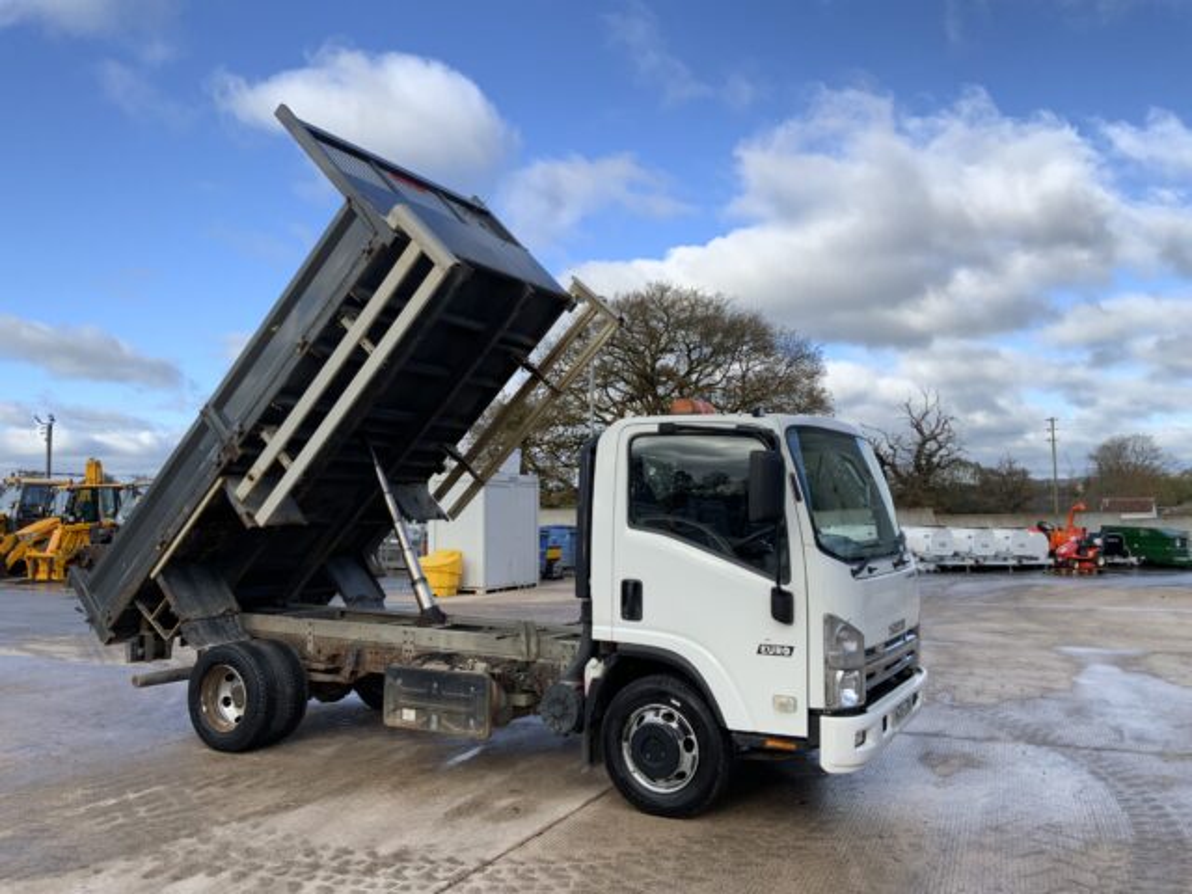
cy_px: 447
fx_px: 999
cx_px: 596
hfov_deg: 61.7
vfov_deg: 48.2
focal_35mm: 29
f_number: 1.8
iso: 16
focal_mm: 3
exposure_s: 1/312
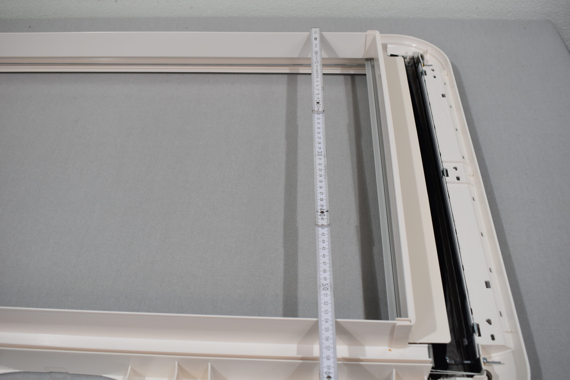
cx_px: 285
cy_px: 190
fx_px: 570
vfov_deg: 36.9
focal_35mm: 36
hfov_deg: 53.1
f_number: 5.6
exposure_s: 1/125
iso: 360
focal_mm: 24
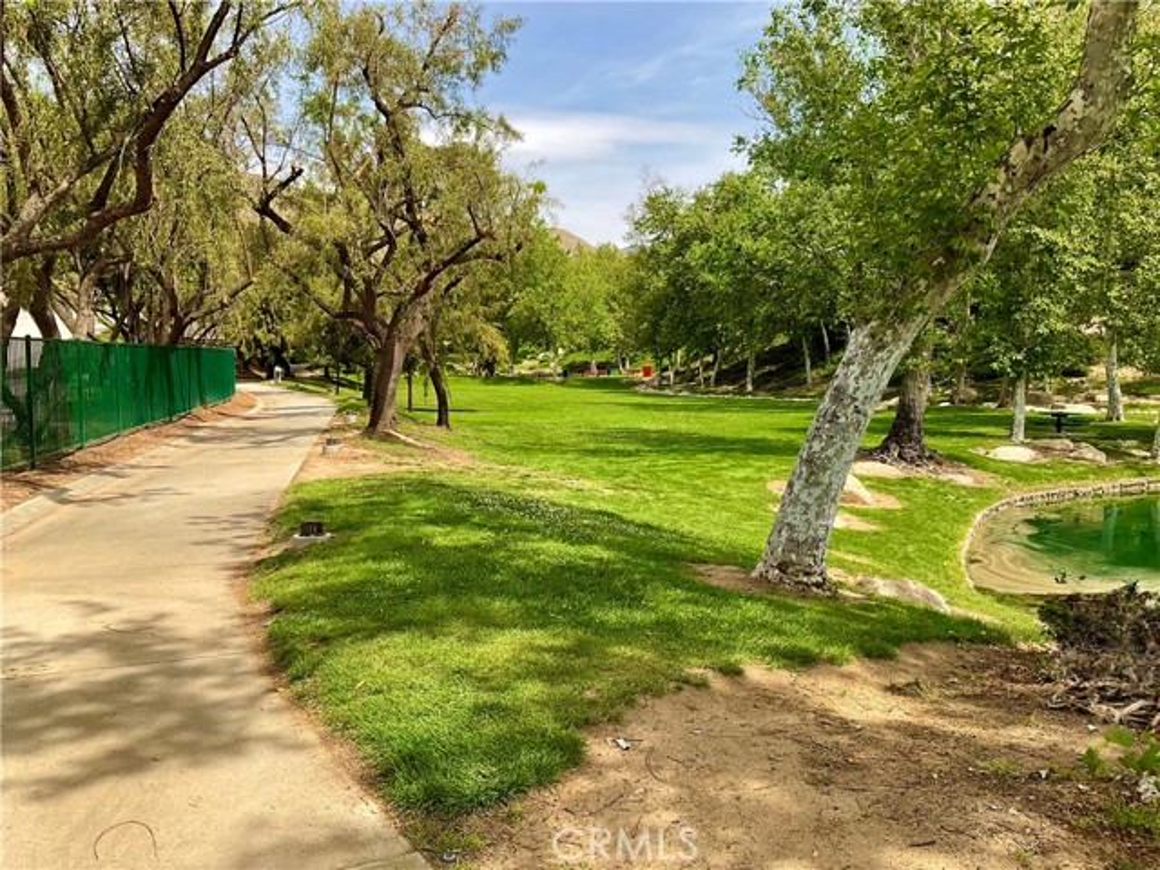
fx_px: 972
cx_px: 580
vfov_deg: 48.2
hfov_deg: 61.7
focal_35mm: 29
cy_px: 435
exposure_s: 1/1279
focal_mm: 3
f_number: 1.8
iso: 16
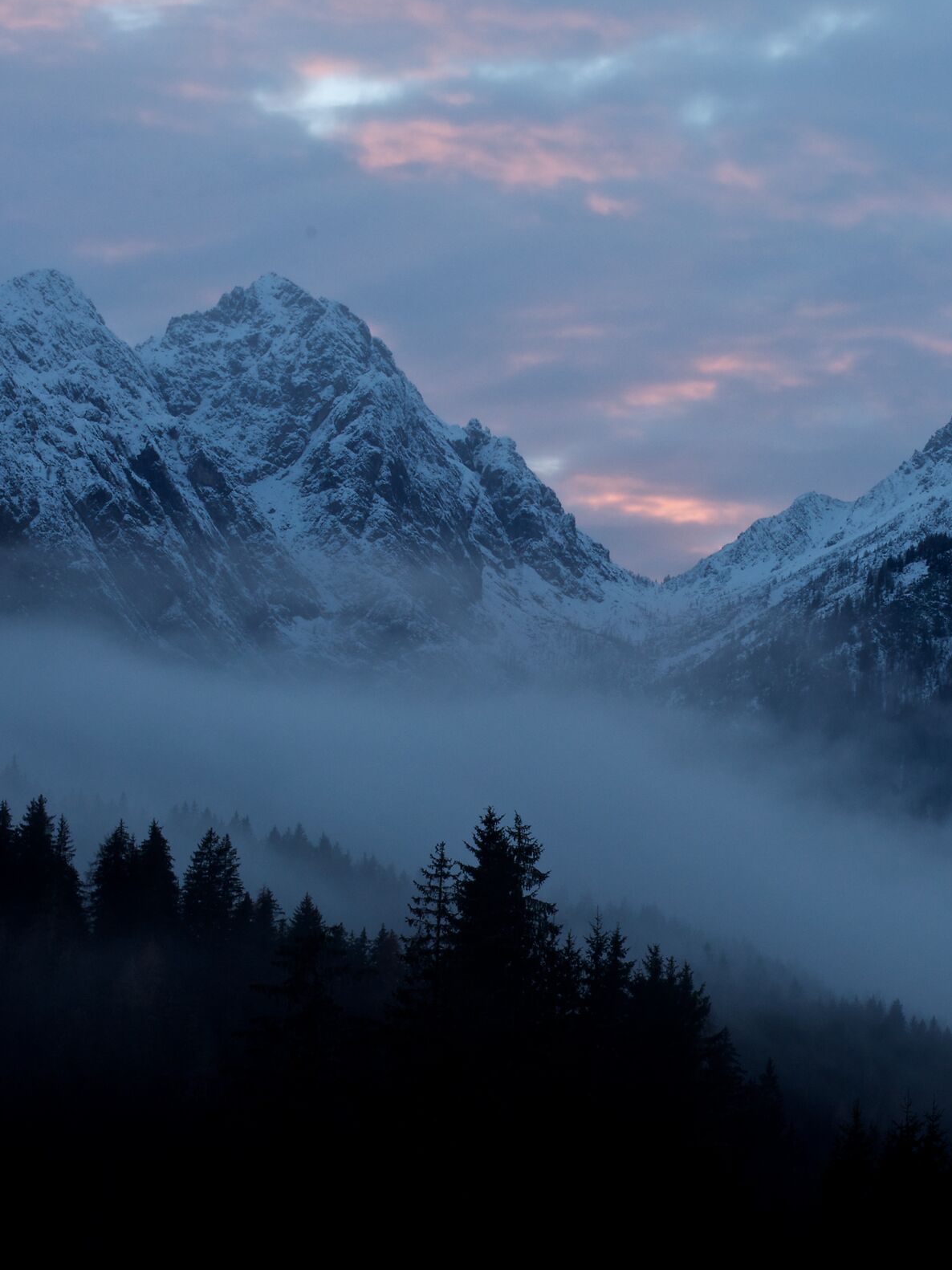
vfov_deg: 12.9
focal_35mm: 153
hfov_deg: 9.7
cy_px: 631
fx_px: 5612
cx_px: 758
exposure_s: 1/3
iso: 200
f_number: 25
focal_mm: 70
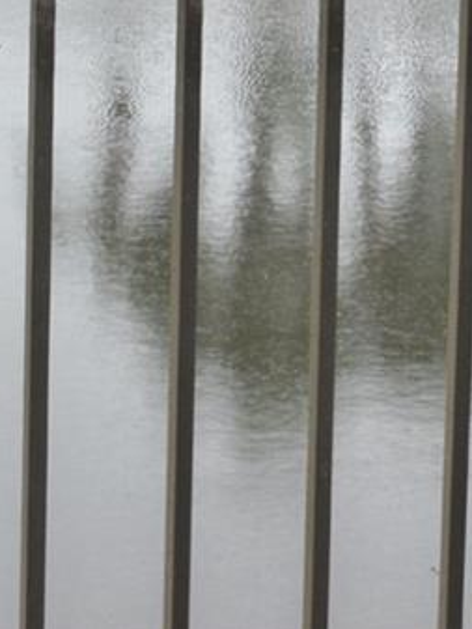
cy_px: -263
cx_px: 414
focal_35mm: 178
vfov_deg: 10.8
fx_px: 3234
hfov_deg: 8.3
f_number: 5
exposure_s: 1/200
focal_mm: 26
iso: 180
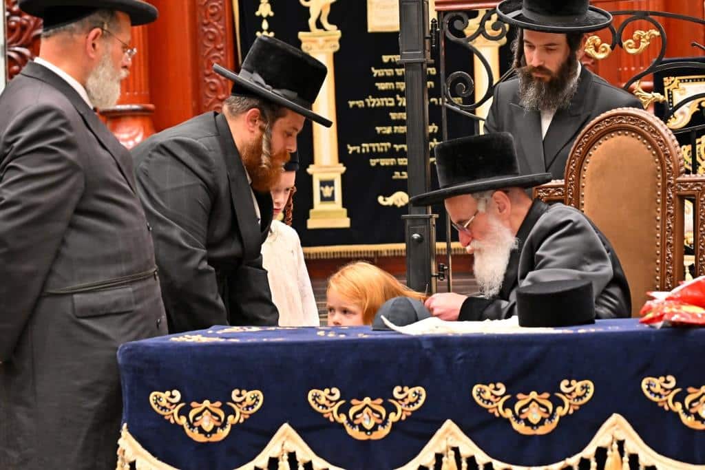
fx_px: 2761
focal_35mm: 141
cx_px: 352
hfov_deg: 14.5
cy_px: 235
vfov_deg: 9.7
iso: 500
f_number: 4
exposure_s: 1/160
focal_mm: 94
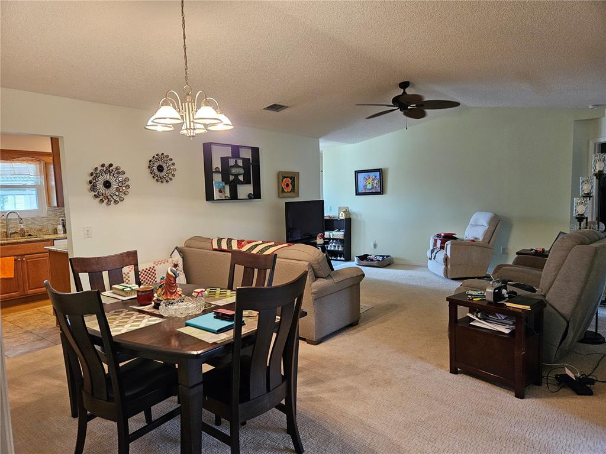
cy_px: 227
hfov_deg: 73.9
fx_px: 403
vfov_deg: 58.9
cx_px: 303
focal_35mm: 23
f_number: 1.8
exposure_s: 1/120
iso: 500
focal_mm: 5.4
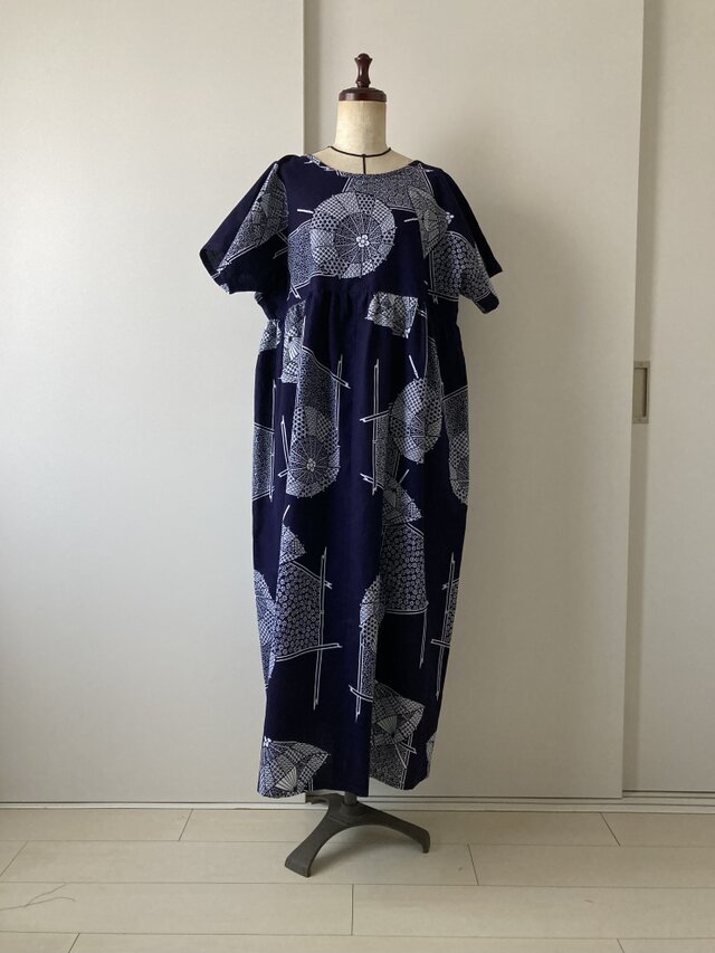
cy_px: 476
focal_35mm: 28
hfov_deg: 49.8
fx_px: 771
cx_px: 358
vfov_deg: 63.4
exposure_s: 1/60
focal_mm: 3.99
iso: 200
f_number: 1.8
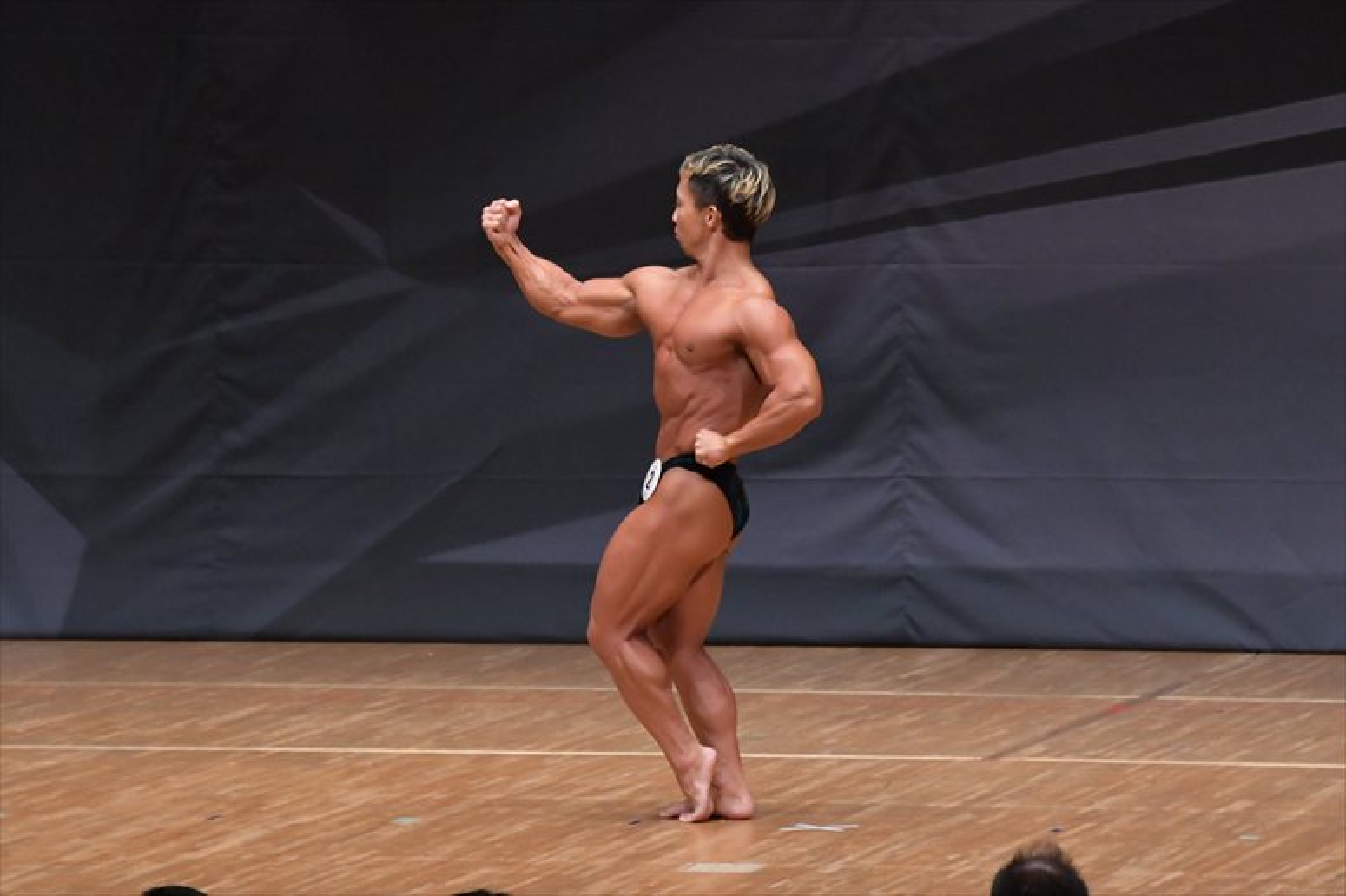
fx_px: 10651
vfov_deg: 4.8
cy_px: 448
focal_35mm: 285
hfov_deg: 7.2
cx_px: 673
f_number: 5.6
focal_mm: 190
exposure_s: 1/400
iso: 6400
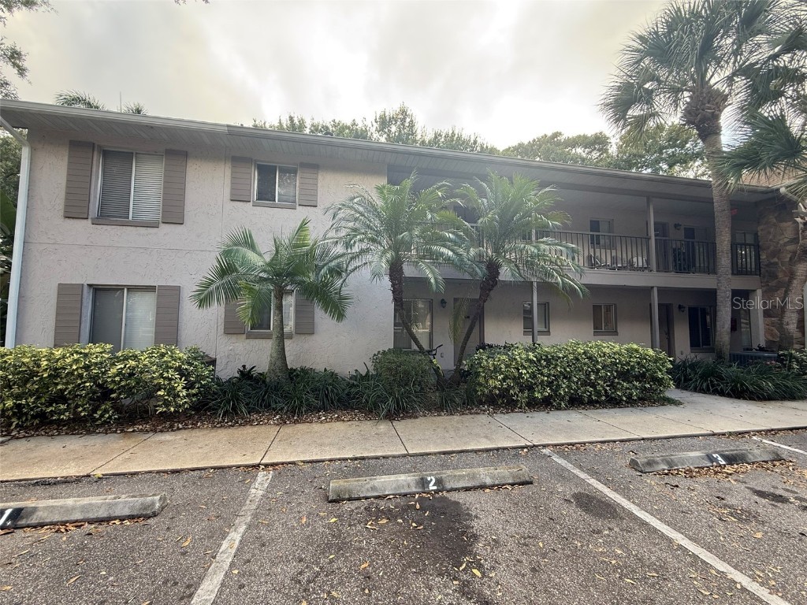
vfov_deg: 85.7
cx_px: 404
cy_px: 302
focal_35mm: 14
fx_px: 326
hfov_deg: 102.1
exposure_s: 1/112
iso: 50
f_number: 2.2
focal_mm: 2.22
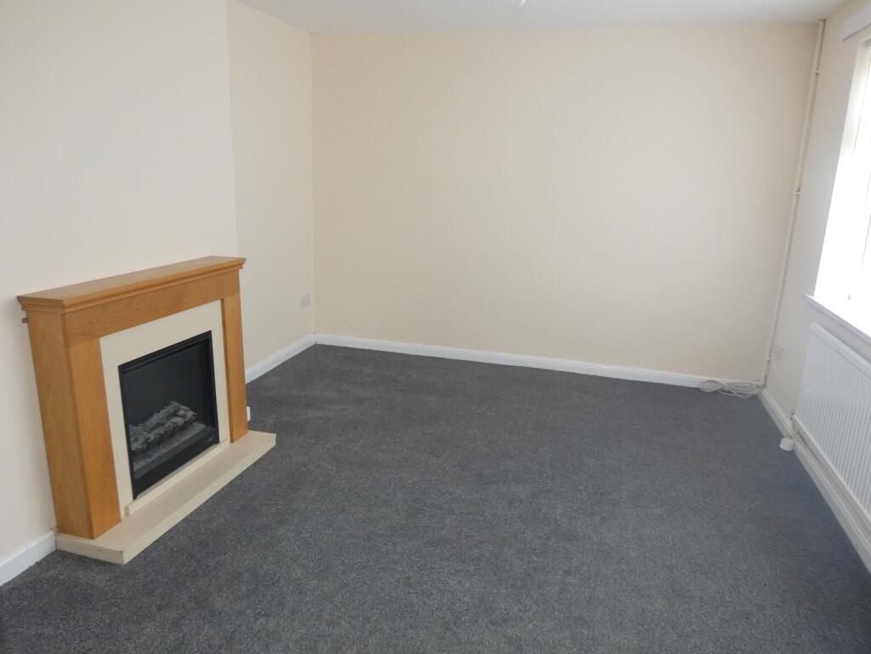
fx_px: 629
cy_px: 327
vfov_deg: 54.9
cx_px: 436
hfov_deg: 69.4
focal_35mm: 25
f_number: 3
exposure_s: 1/60
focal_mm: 4.4
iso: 250
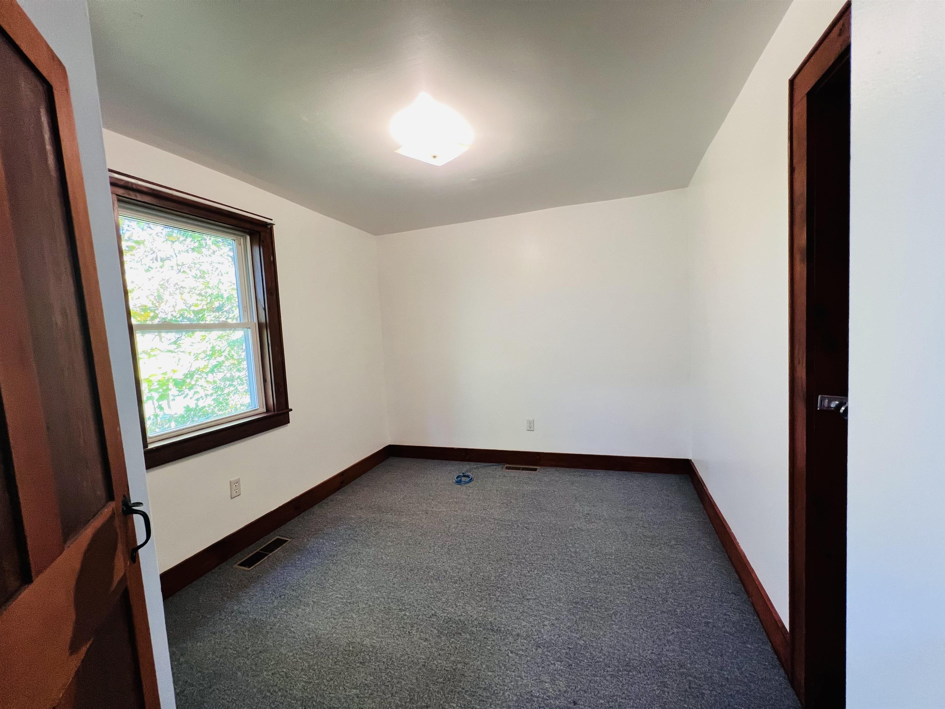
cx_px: 472
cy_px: 354
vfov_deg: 89.9
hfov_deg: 106.2
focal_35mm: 13
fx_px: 355
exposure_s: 1/60
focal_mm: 1.57
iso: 160
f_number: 1.8
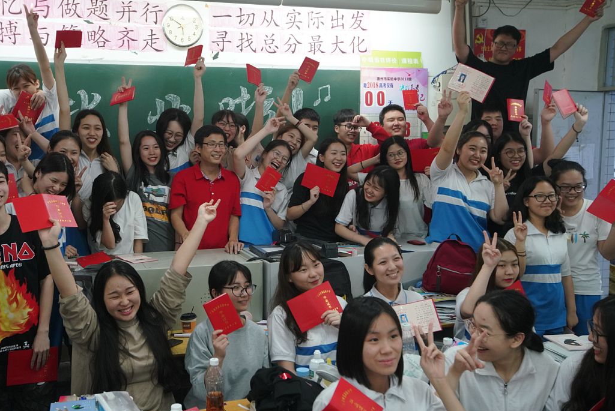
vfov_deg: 32.7
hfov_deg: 47.2
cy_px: 207
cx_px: 259
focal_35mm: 41
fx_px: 701
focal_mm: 35
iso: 3200
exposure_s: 1/125
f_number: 3.5
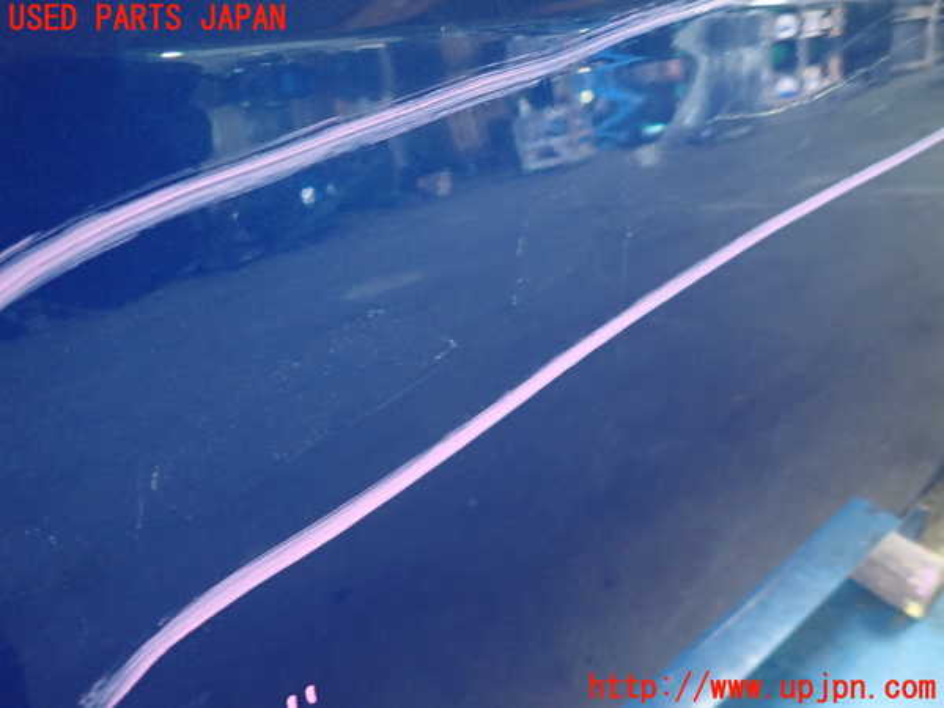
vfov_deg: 54.9
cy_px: 354
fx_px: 682
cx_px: 472
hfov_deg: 69.4
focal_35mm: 25
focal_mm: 4.5
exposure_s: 1/30
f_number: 2
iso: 800
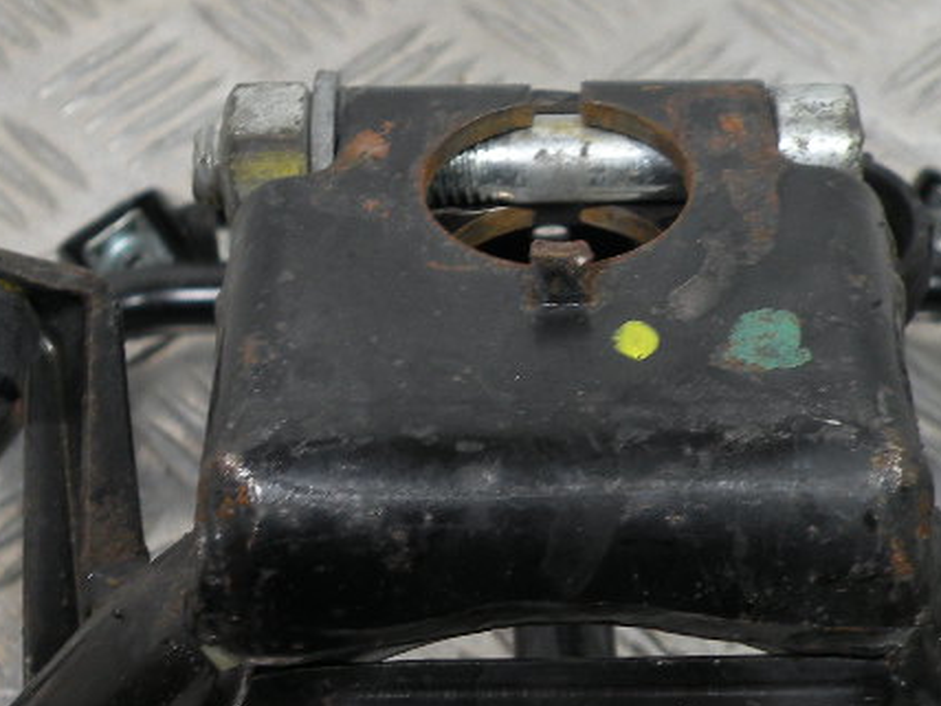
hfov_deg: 24.7
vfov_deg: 18.7
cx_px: 497
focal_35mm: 79
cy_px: 380
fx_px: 2148
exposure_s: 1/64.2
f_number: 3.2
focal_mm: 5.8
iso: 67
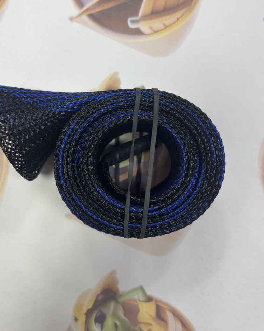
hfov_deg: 42.1
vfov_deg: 51.5
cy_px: 152
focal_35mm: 35
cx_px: 117
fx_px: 342
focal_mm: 5.96
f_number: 1.6
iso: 80
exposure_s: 1/60
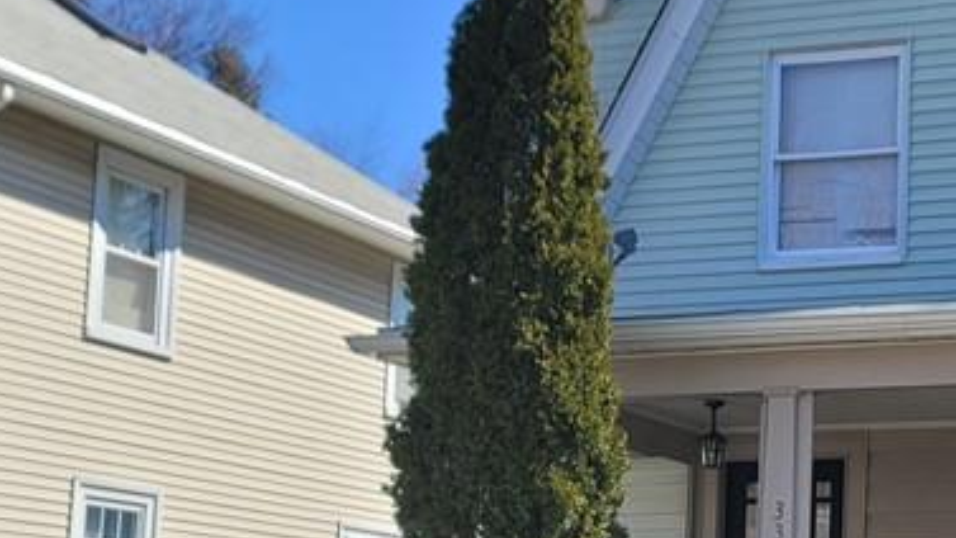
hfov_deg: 27.0
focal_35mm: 74
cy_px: 447
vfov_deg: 16.2
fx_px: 1876
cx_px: 959
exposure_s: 1/614
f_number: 1.8
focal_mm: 7
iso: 20
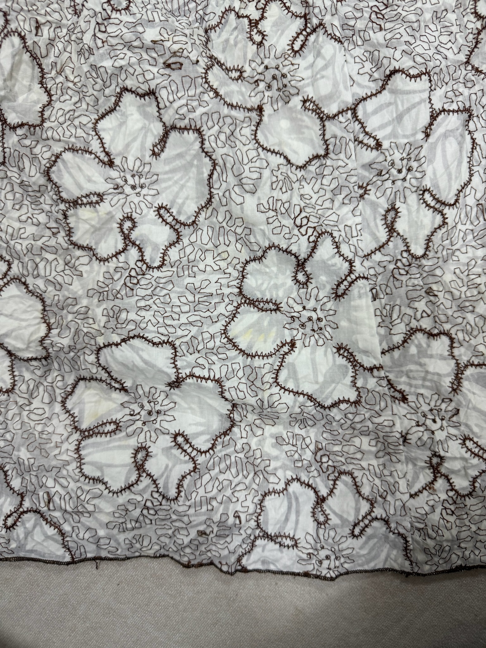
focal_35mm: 24
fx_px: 449
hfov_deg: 56.8
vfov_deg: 71.6
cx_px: 243
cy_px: 324
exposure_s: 1/90
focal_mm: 6.76
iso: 200
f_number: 1.78
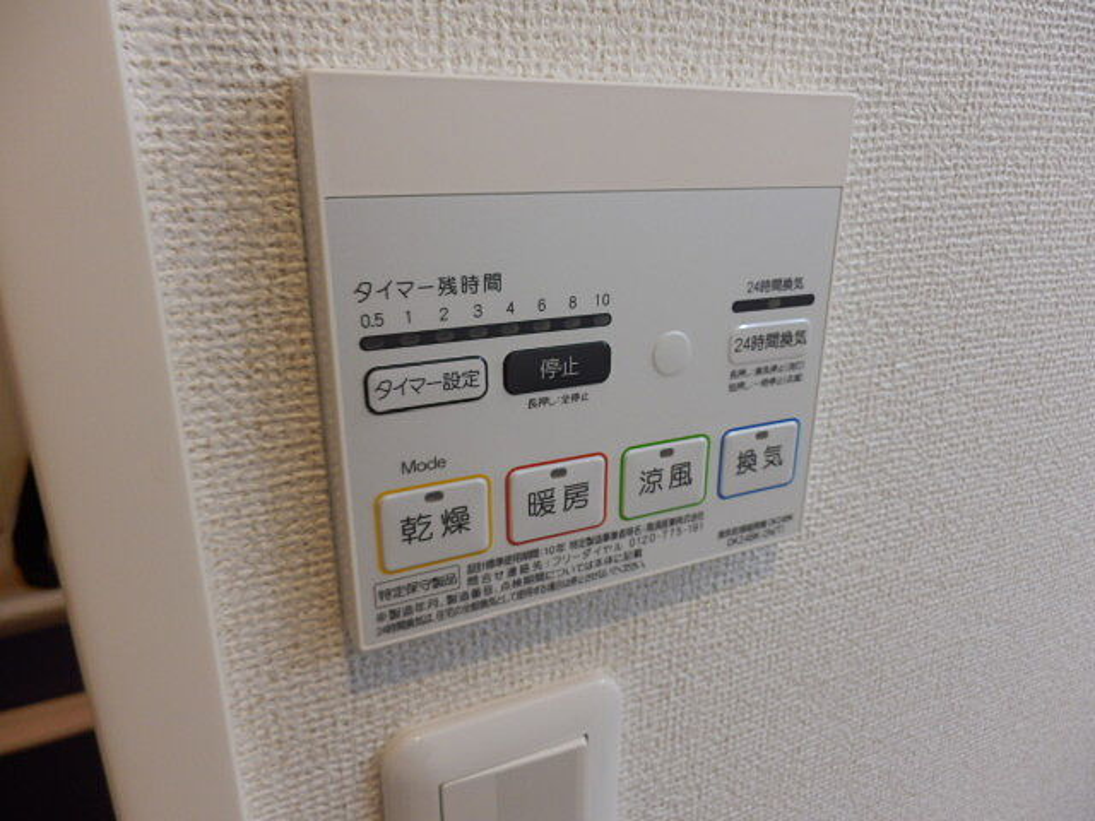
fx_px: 759
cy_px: 410
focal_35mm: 24
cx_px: 548
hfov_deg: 71.6
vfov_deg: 56.8
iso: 100
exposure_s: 1/30
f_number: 3
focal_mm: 4.2
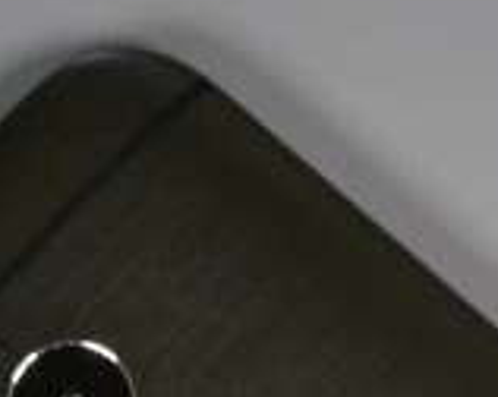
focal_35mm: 205
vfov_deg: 7.3
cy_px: 753
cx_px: 448
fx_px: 3018
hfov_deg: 9.4
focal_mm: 30
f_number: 4
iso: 320
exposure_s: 1/60
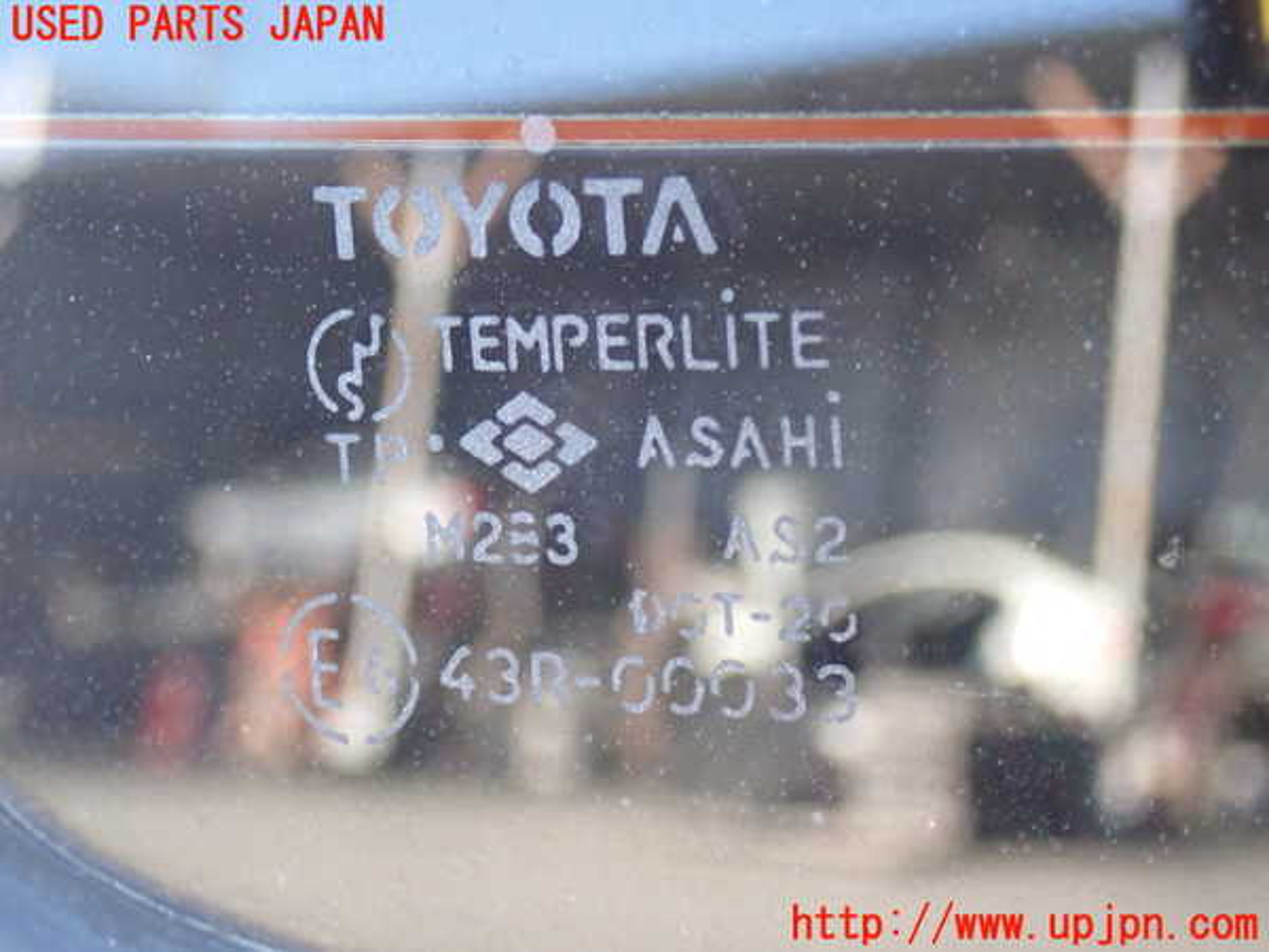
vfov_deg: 19.1
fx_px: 2823
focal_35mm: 77
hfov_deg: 25.3
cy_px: 476
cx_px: 634
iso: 400
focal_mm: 13.65
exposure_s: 1/80
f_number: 4.1
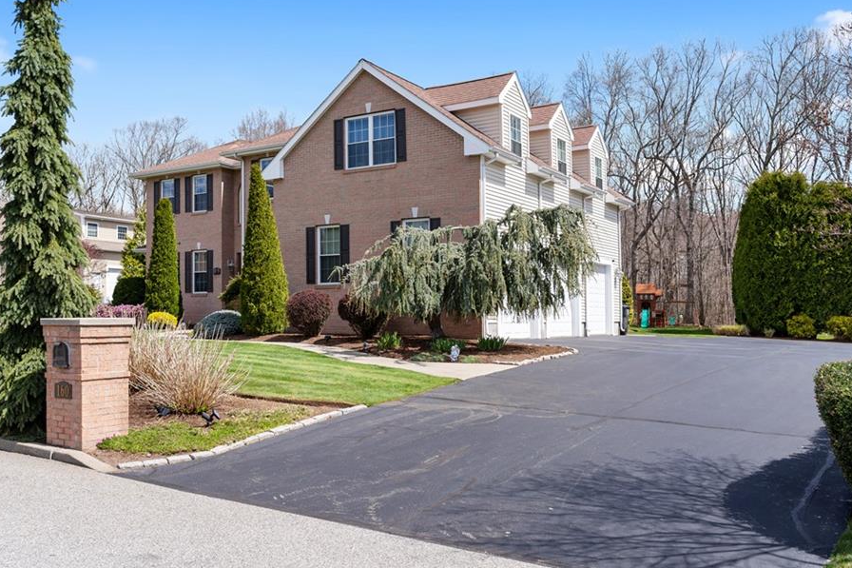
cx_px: 386
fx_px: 757
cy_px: 253
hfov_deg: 58.6
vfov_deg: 41.0
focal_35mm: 32
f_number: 4.5
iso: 125
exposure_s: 1/640
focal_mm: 28
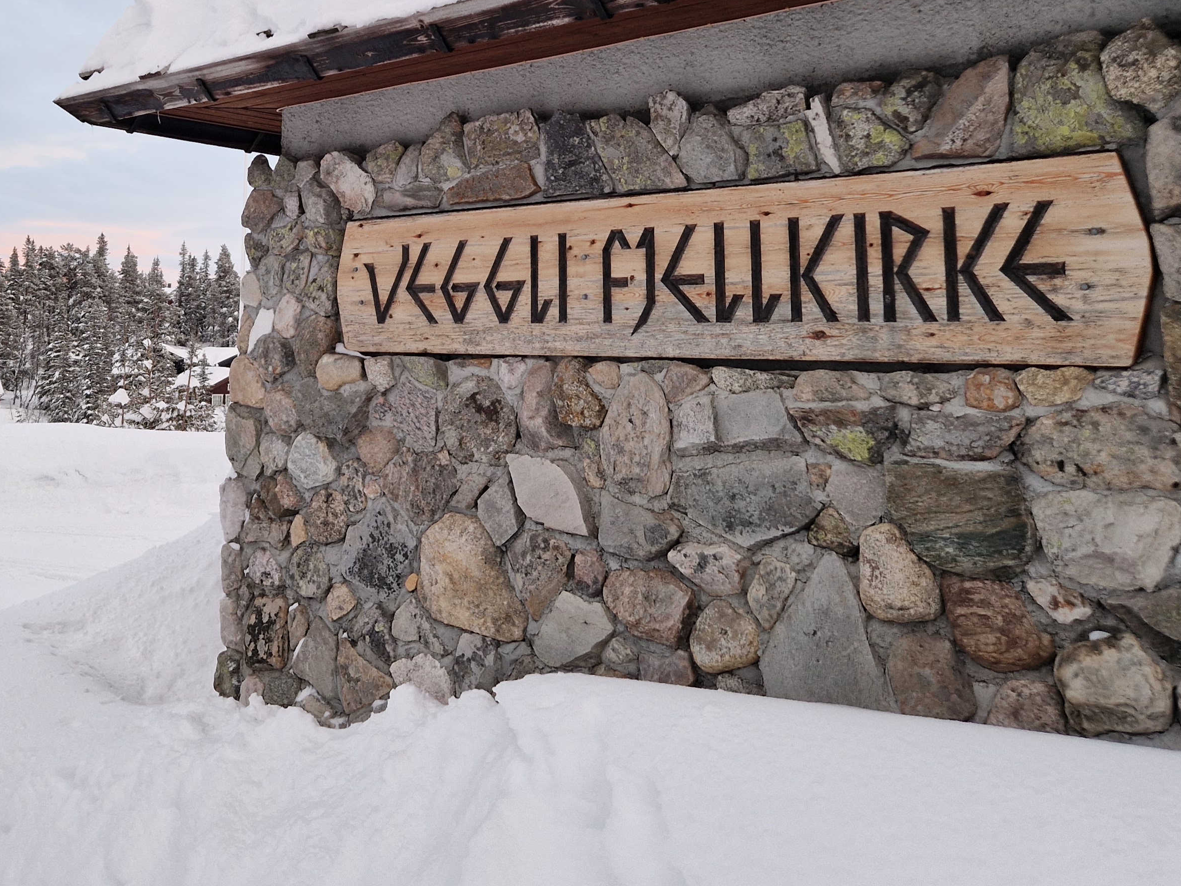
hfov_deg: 46.7
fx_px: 1331
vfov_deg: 35.4
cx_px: 342
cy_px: 155
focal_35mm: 39
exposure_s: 1/180
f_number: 1.8
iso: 160
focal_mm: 5.4
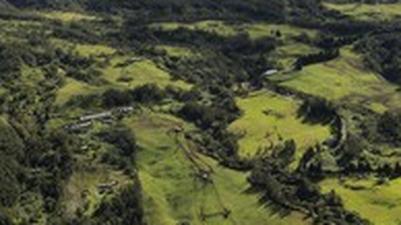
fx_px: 1063
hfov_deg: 21.4
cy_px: 62
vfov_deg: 12.1
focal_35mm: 100
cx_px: 192
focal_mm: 44
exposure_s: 1/1250
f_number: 8
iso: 800
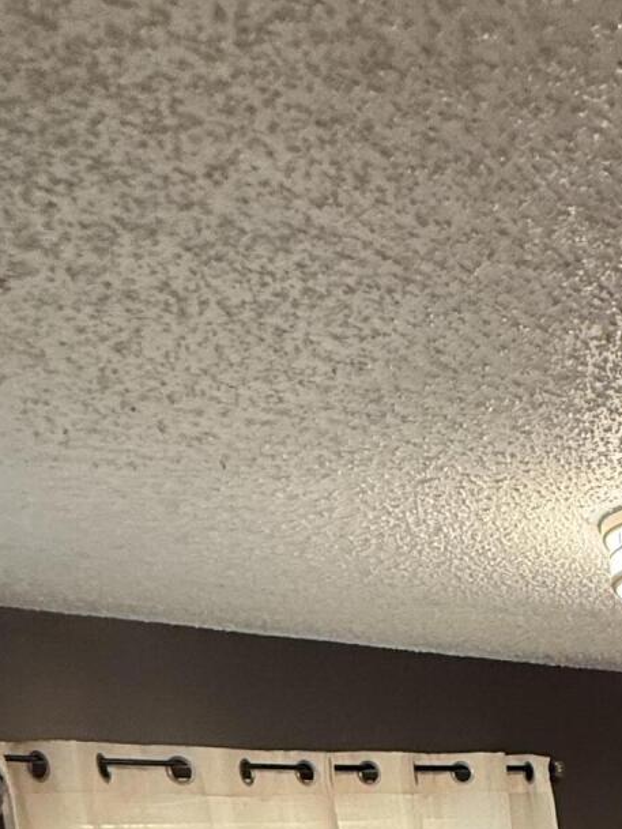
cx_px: 966
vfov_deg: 31.4
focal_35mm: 46
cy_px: 1088
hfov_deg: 23.9
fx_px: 1102
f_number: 2.2
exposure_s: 1/60
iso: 320
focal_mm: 2.22
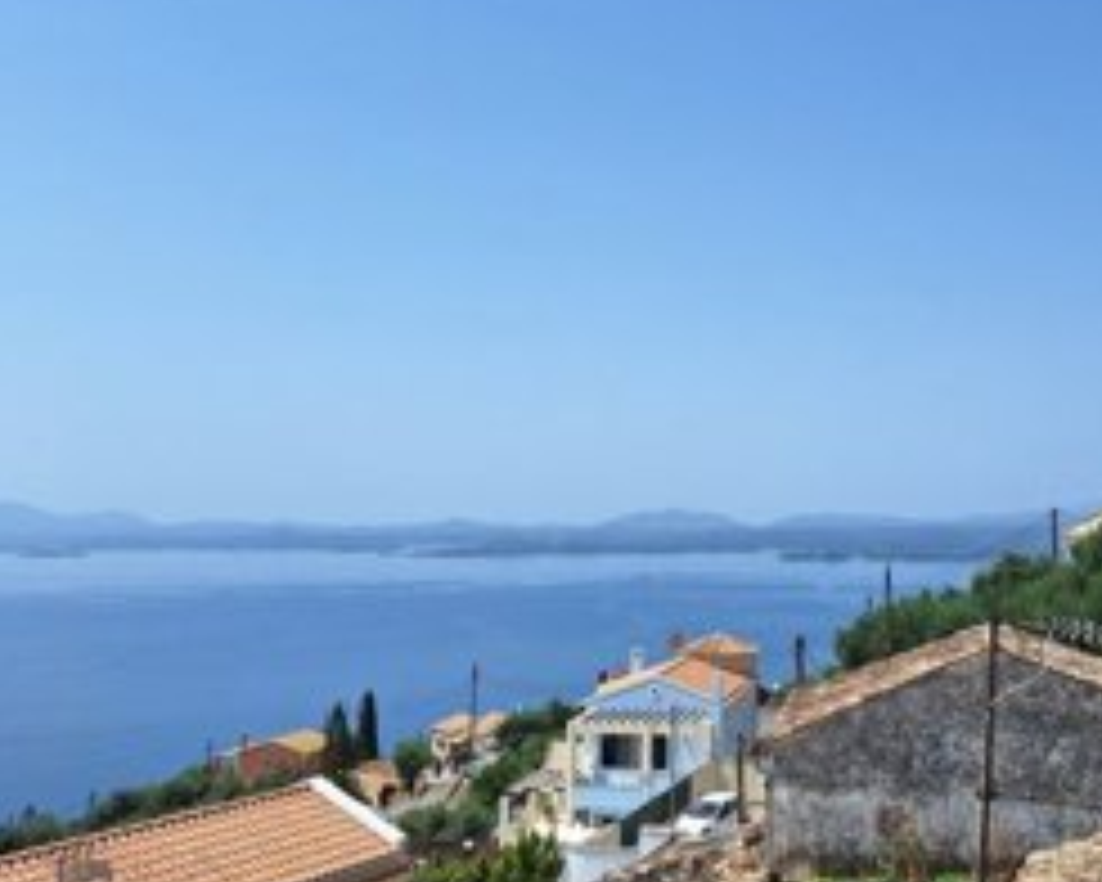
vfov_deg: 44.5
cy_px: 396
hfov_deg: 52.4
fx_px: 1076
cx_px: 792
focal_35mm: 33
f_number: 1.8
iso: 40
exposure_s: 1/2924
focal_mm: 5.54
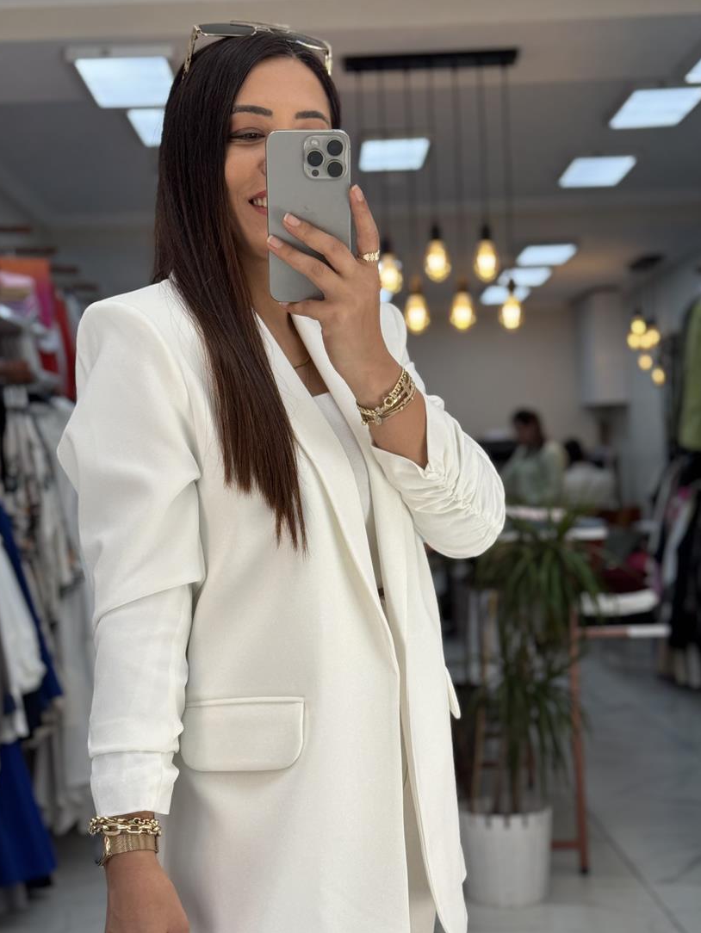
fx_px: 1592
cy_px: 531
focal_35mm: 59
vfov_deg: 32.6
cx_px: 337
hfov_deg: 24.8
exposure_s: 1/180
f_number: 1.78
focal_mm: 6.76
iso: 64
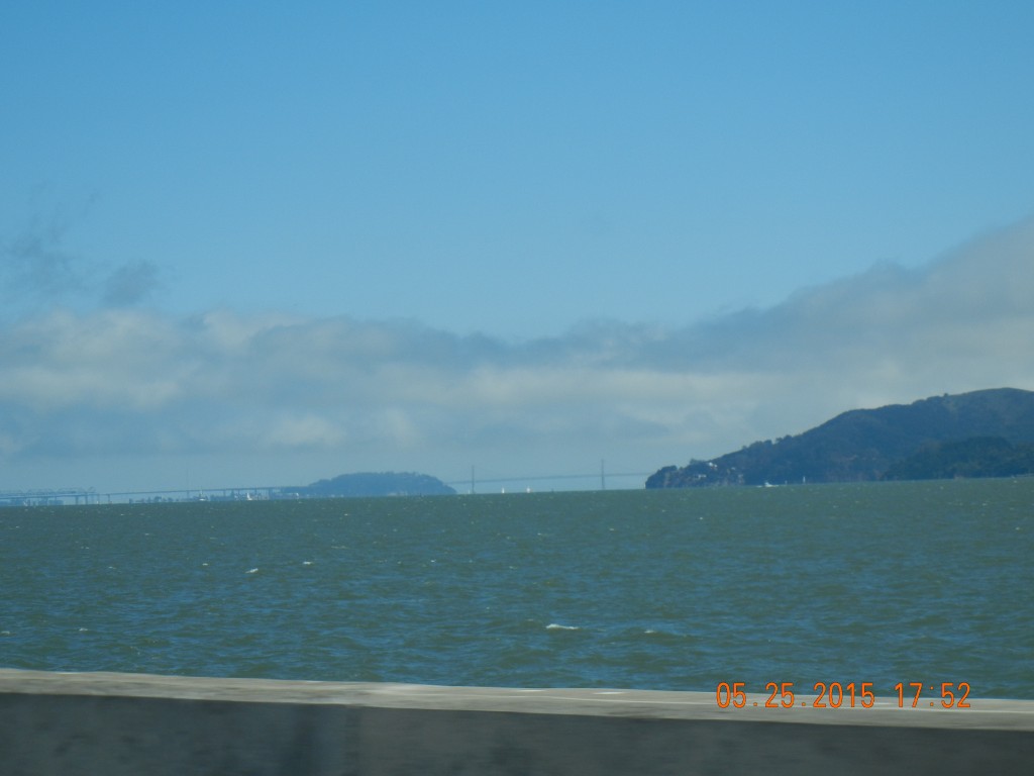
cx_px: 517
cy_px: 388
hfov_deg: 17.0
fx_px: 3465
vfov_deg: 12.8
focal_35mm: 116
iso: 160
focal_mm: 20.9
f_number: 9.2
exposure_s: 1/433
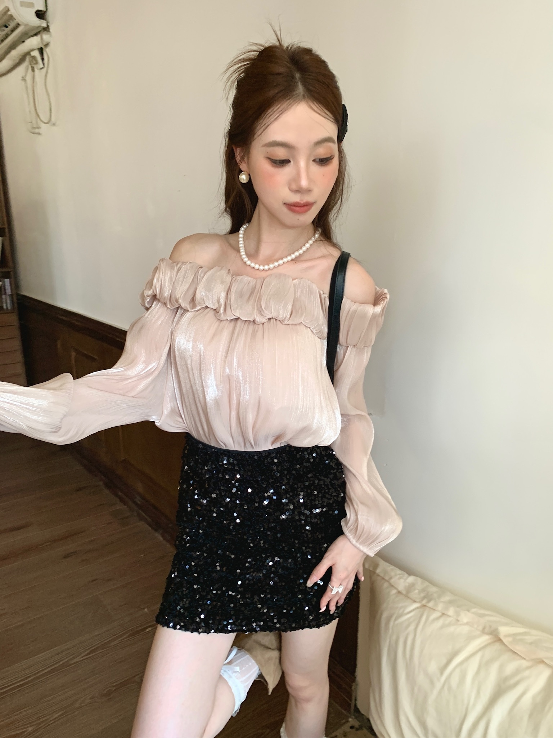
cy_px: 369
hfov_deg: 53.1
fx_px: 554
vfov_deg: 67.3
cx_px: 276
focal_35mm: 26
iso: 125
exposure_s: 1/60
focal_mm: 4.25
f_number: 1.8
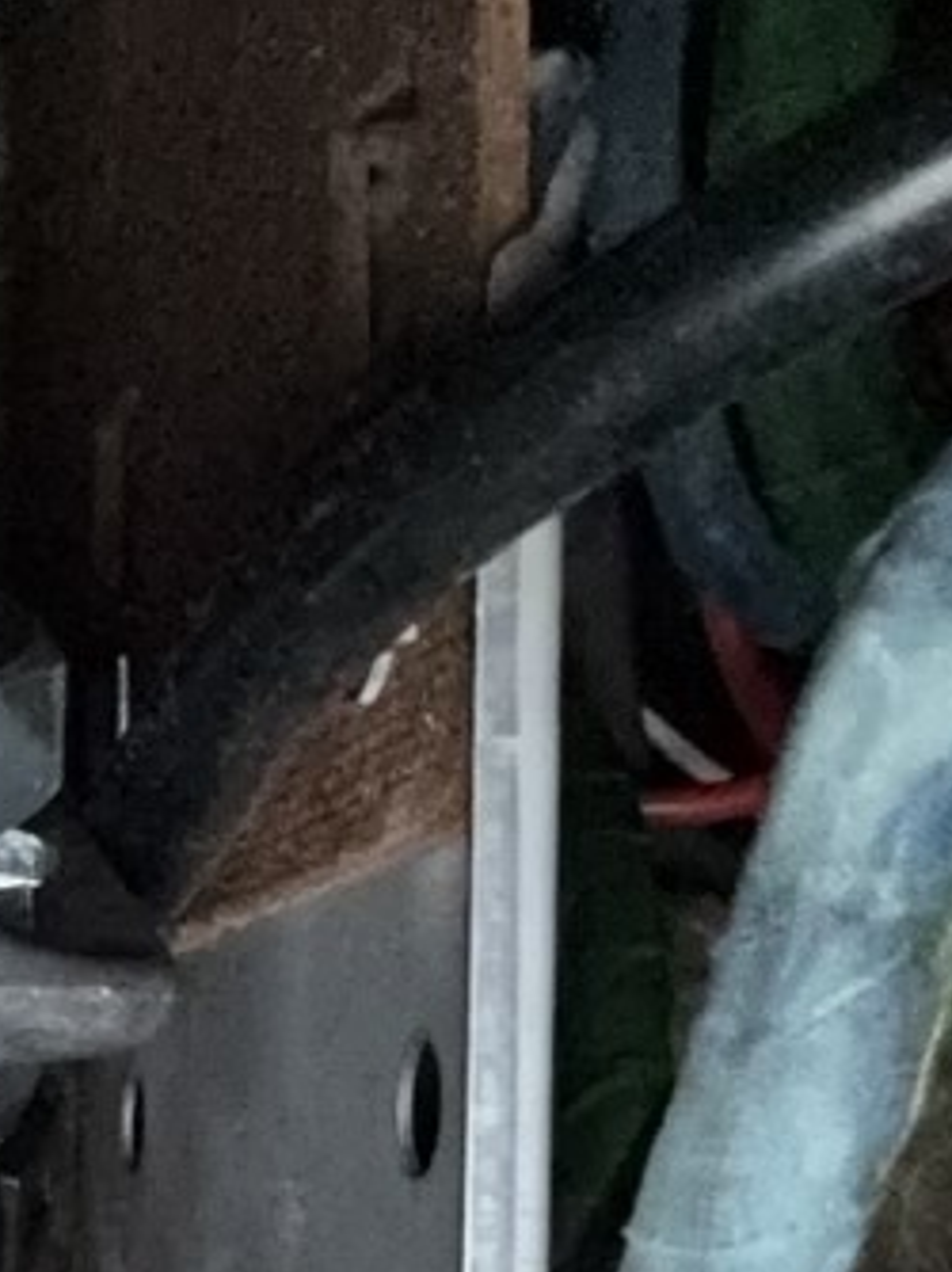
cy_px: 1379
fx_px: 3378
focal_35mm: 92
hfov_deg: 15.0
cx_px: -423
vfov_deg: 20.4
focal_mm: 2.69
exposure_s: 1/38
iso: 320
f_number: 1.9
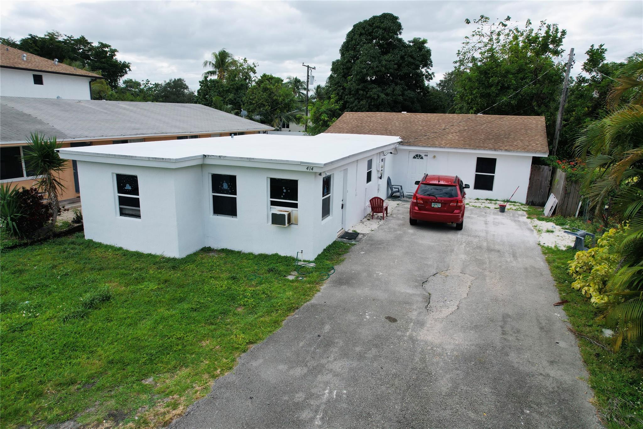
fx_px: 393
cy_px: 214
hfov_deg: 78.6
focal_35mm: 22
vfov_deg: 57.2
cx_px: 322
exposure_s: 1/1250
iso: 110
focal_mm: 8.38
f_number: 2.8
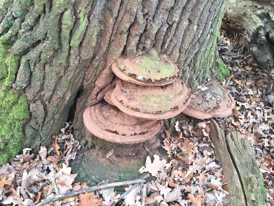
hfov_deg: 61.7
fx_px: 230
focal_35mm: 29
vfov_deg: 48.2
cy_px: 103
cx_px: 137
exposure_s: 1/33
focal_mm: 4.15
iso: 40
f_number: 2.2
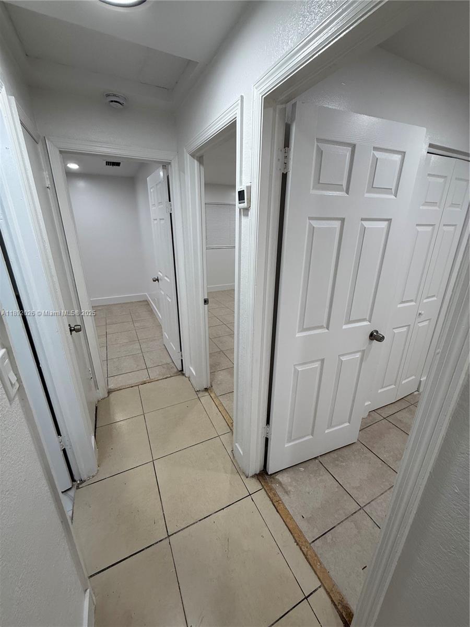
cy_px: 314
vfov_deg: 102.1
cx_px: 235
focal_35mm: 14
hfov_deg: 85.7
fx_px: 253
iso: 125
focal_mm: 2.22
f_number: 2.2
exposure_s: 1/120
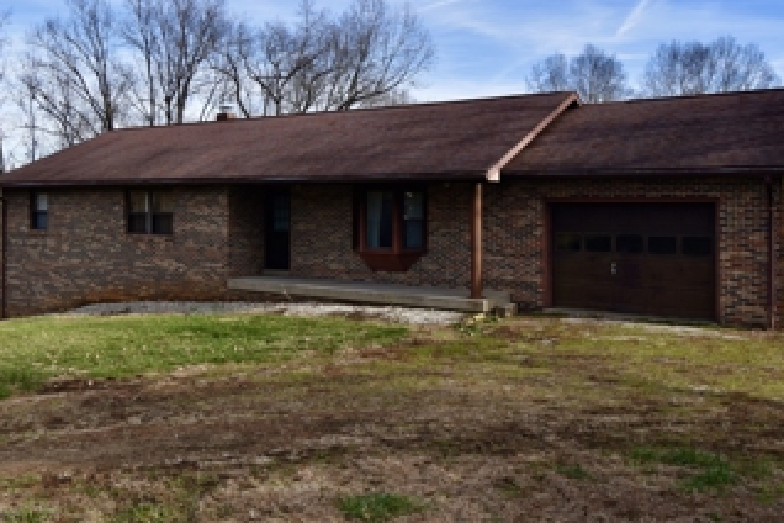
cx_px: 340
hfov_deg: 55.6
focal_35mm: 34
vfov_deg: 38.6
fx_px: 740
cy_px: 187
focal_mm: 16
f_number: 8
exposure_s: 1/200
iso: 100
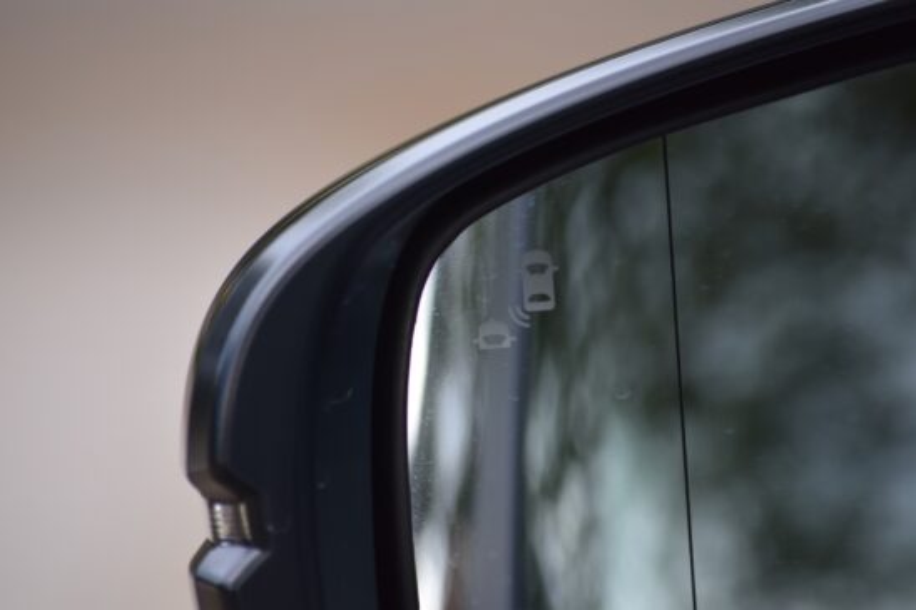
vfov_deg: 3.1
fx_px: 11446
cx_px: 458
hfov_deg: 4.6
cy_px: 305
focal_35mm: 450
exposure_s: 1/250
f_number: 5.6
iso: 400
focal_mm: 300
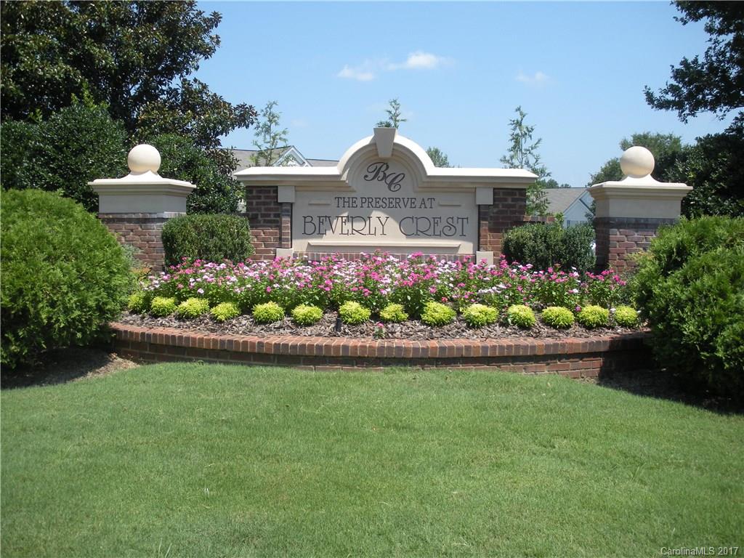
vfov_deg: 39.7
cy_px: 279
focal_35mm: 36
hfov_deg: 51.4
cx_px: 372
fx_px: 774
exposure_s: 1/440
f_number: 3.5
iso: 64
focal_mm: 6.3
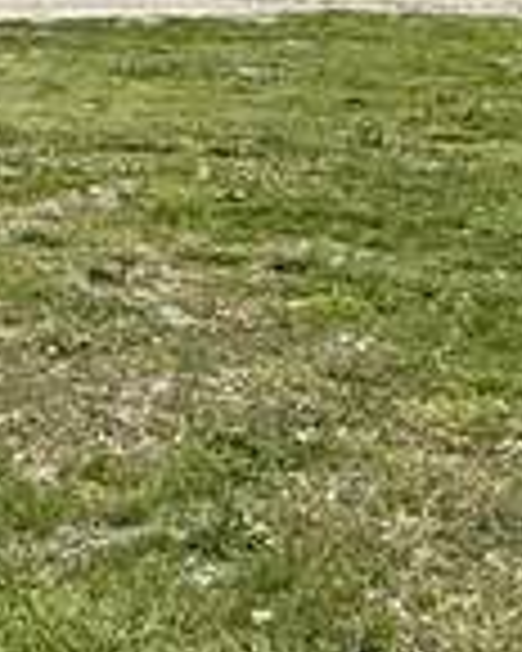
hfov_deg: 12.4
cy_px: -58
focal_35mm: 121
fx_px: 2337
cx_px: -108
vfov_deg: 15.5
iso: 50
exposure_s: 1/3289
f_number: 2.2
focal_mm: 2.22
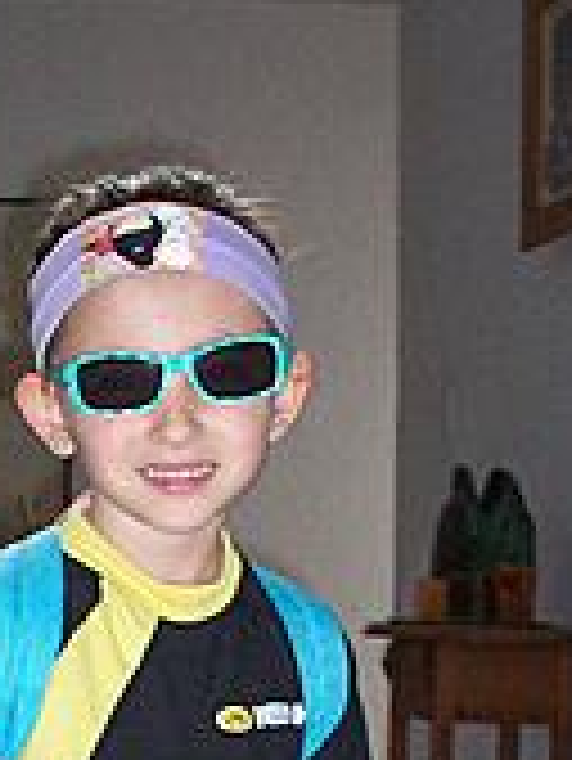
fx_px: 2310
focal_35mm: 105
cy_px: 854
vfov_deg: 18.0
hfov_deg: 13.9
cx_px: 27
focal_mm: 6.2
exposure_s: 1/64
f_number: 2.8
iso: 200
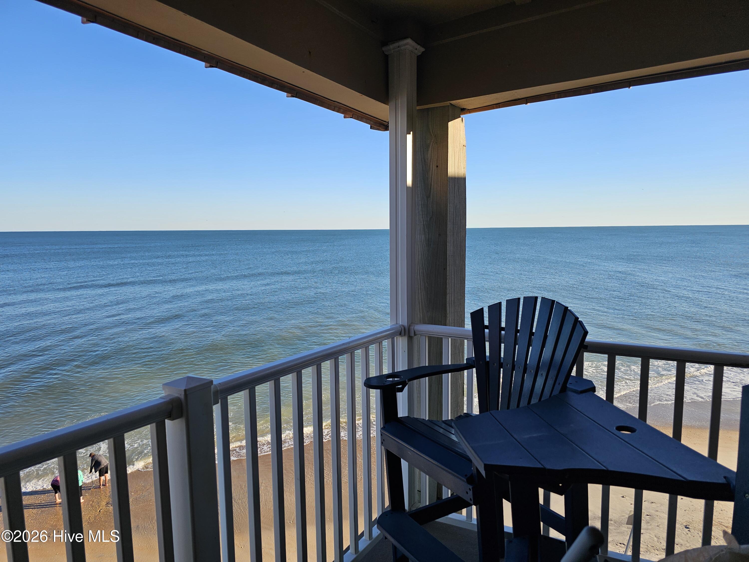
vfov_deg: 58.9
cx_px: 374
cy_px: 281
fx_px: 498
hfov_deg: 73.9
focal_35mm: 23
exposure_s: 1/583
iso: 12
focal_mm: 6.3
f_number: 1.7
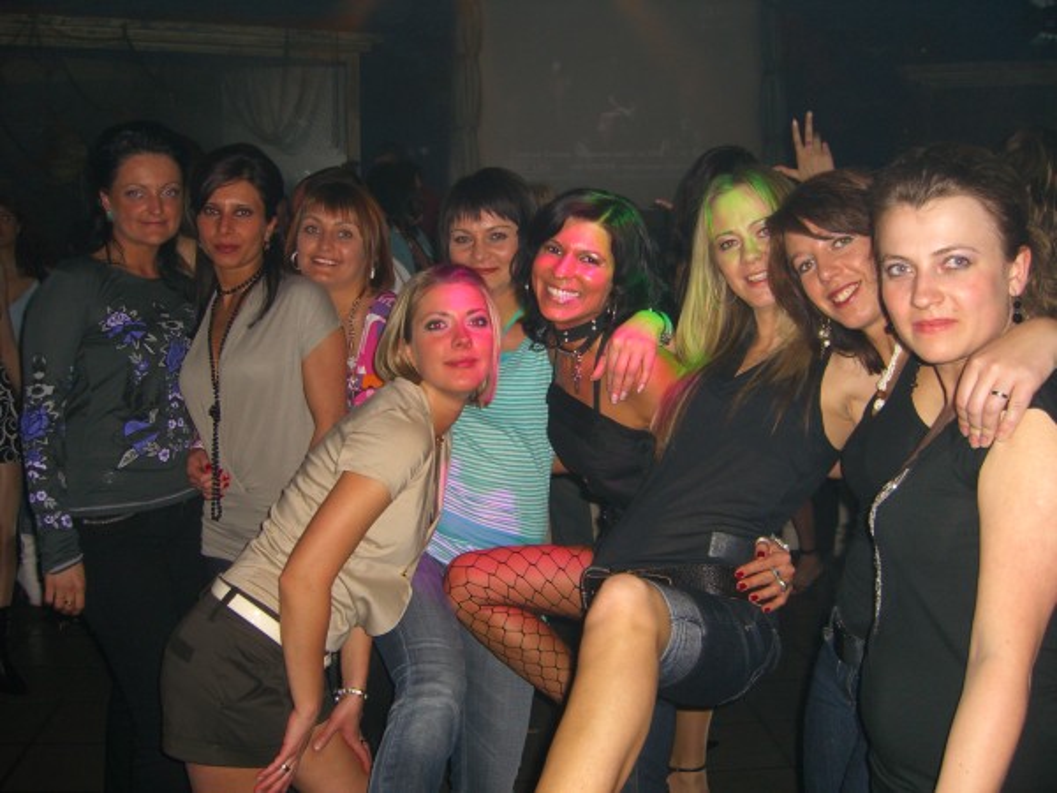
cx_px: 528
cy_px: 396
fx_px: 1160
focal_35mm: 38
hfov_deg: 49.0
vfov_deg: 37.7
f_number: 2.8
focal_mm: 7.9
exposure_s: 1/60
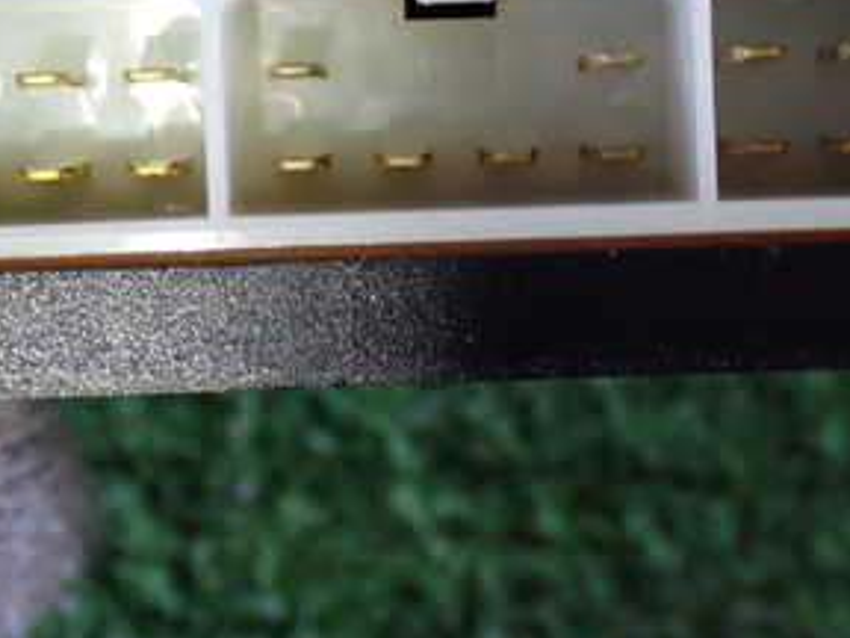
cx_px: 425
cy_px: 109
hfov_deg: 18.9
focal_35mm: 104
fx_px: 2554
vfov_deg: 14.1
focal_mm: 9.01
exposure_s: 1/20
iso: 800
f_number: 3.2
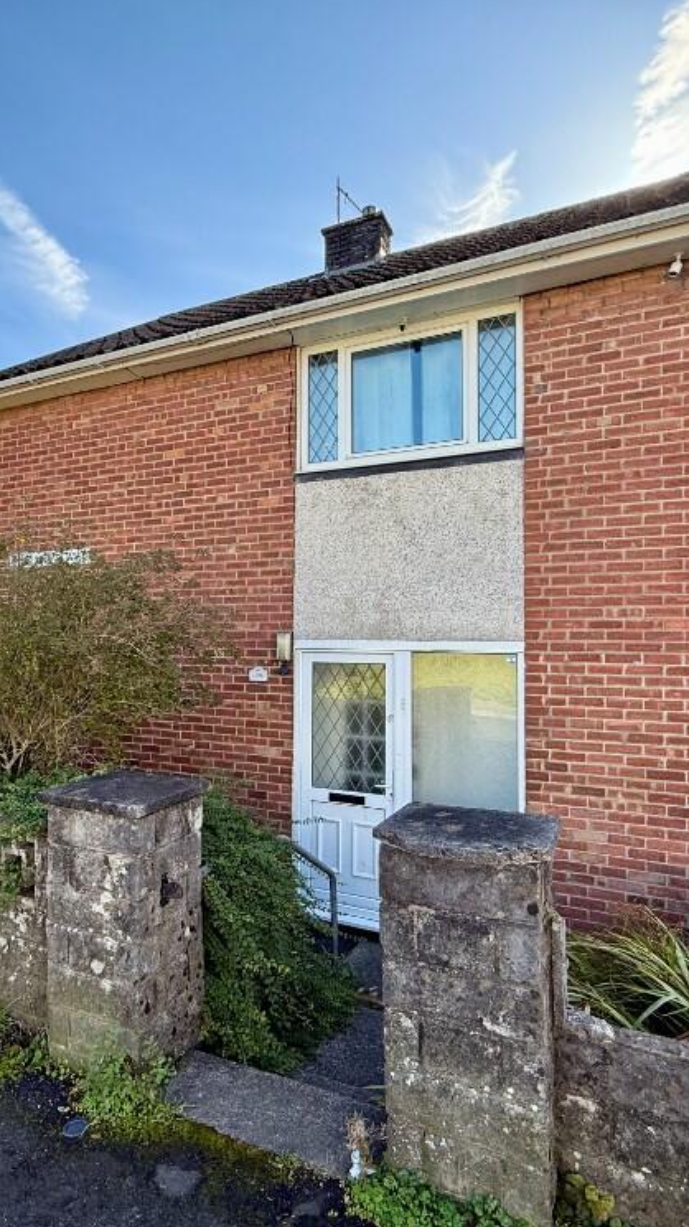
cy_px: 622
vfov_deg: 83.9
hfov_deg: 53.0
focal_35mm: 21
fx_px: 683
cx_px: 262
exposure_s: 1/433
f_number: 2.2
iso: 64
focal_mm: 2.22
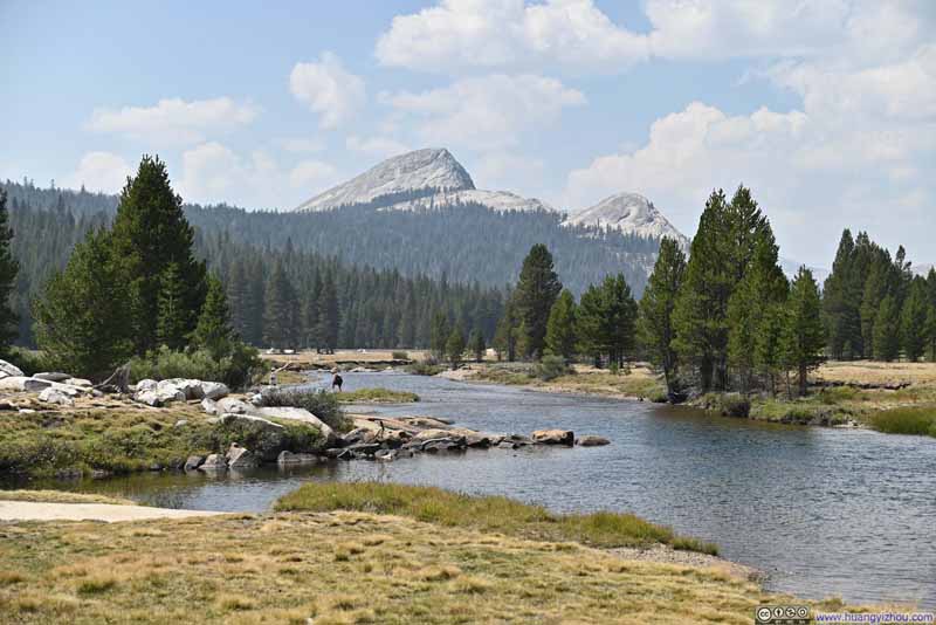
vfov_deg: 18.9
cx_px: 468
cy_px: 312
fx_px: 1873
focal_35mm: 72
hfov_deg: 28.1
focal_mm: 72
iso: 100
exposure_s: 1/1600
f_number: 4.5
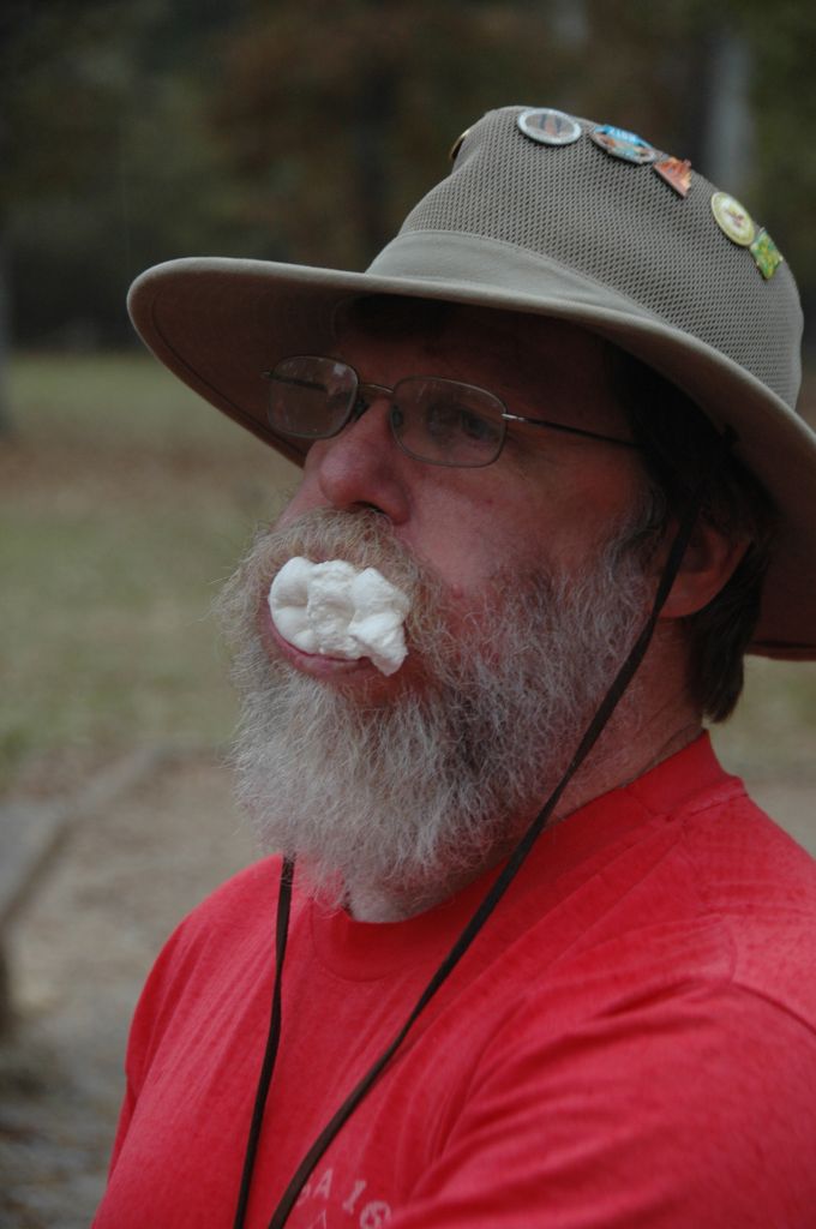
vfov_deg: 15.2
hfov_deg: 10.1
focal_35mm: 135
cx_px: 408
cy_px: 614
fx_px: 4602
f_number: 5.3
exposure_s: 1/60
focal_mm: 90
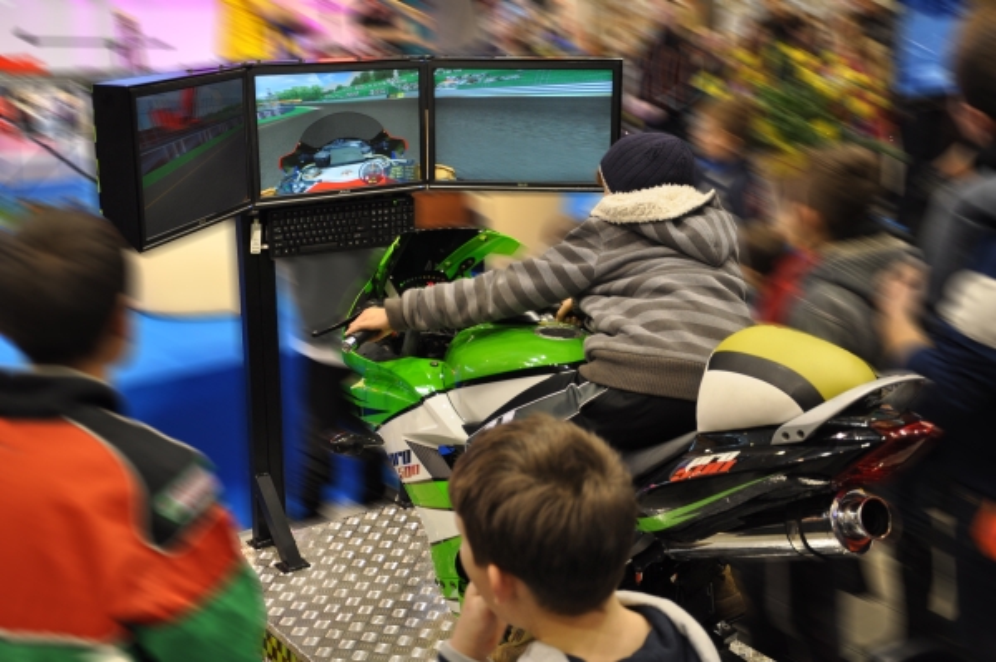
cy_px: 331
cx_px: 498
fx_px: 1327
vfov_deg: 28.0
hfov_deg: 41.1
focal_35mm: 48
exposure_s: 1/20
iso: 400
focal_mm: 32
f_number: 4.5
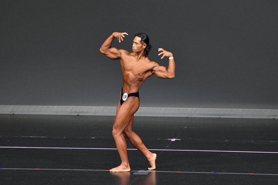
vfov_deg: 4.4
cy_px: 94
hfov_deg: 6.6
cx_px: 141
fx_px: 2400
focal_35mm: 311
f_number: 5.6
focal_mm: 200
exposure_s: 1/400
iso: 4000
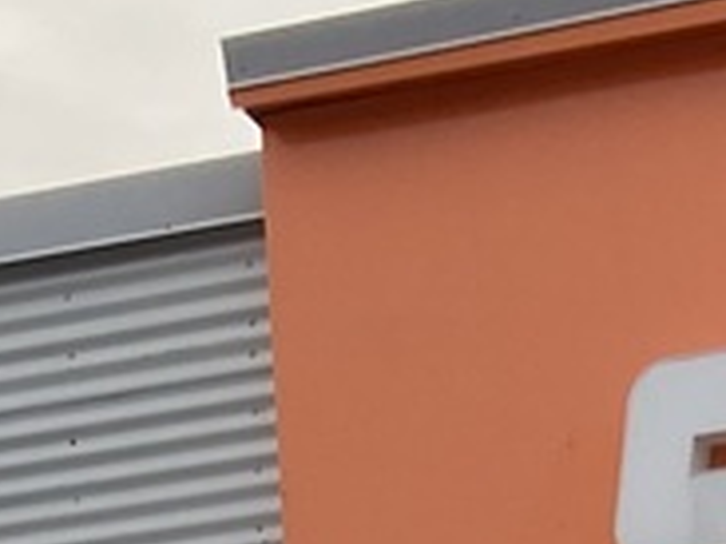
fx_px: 4297
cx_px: 857
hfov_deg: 9.5
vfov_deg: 6.1
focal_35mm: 205
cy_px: 2101
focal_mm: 4.25
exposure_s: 1/162
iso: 32
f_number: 1.8
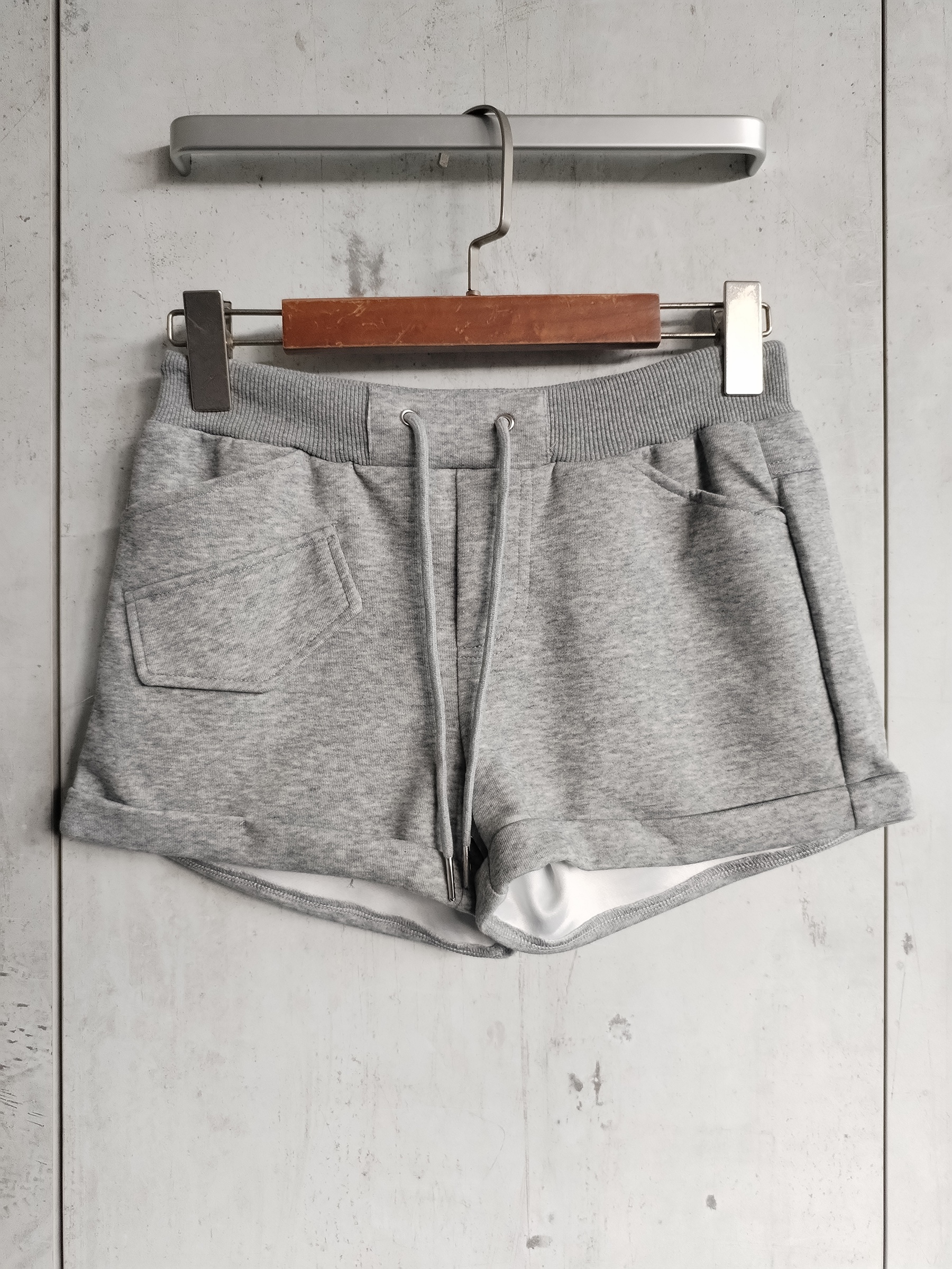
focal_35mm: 29
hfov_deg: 48.2
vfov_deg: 61.7
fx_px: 1063
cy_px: 634
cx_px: 476
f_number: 1.8
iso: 413
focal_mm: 4.75
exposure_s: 1/30
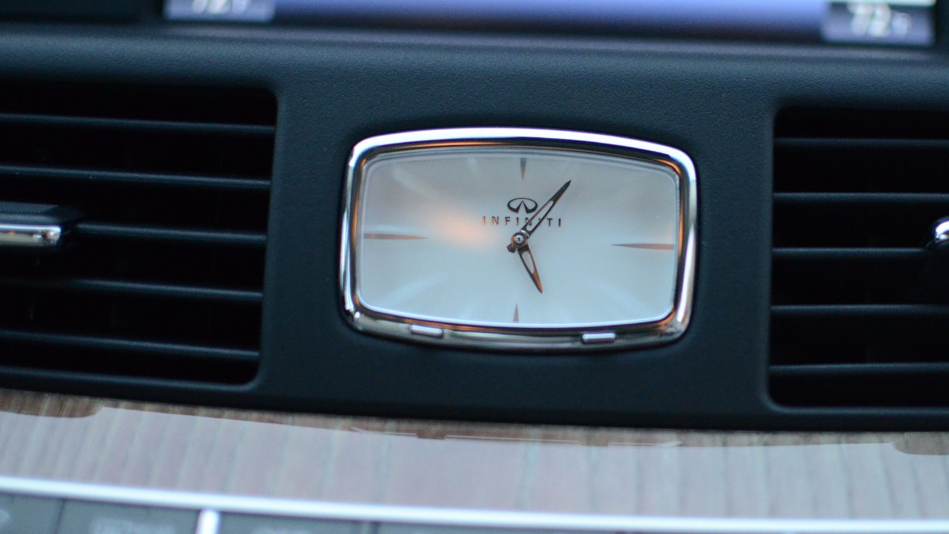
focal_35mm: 66
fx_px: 1651
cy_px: 250
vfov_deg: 18.4
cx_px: 564
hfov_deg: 32.0
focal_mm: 35
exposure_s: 1/2000
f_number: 1.8
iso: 3200
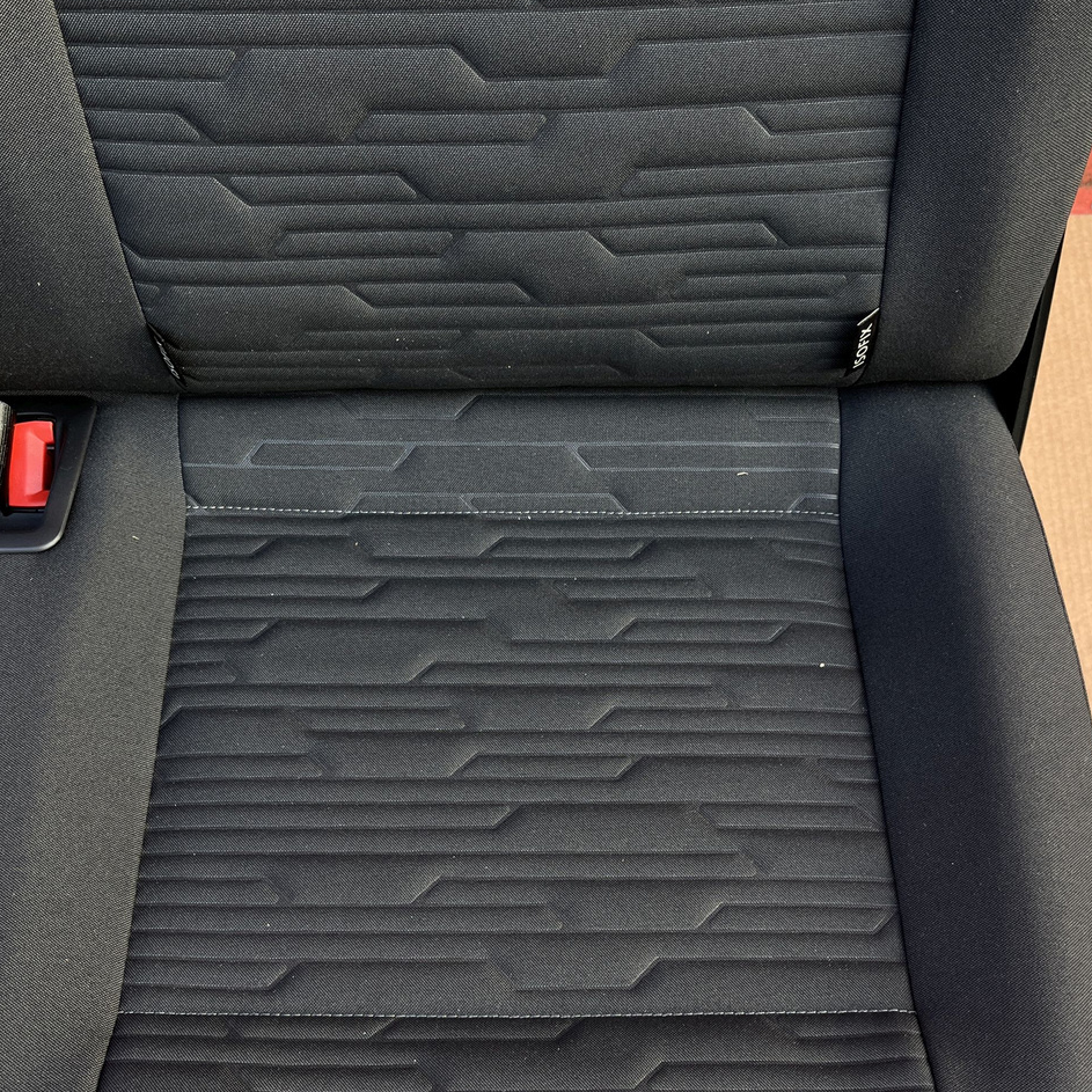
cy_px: 743
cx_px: 608
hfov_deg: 42.8
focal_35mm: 39
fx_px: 1392
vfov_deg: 42.2
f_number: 1.6
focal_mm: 5.1
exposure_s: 1/121
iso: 32
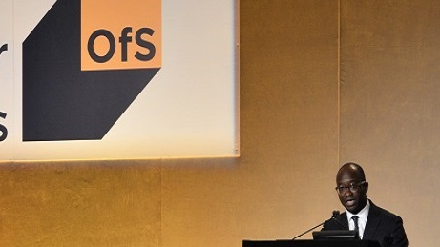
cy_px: 217
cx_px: 117
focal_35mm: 278
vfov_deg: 4.4
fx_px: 3244
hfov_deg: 7.8
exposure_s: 1/25
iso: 800
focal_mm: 85
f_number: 5.6
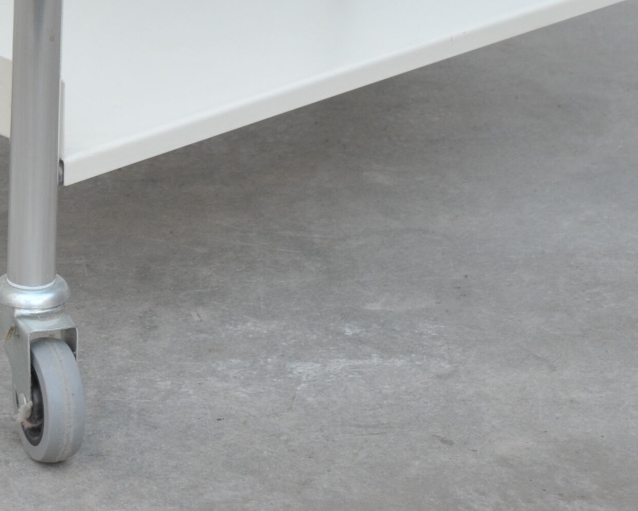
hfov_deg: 10.1
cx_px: 263
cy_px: -214
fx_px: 3626
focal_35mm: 192
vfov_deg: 7.9
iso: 800
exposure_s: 1/125
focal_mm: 60
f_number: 8
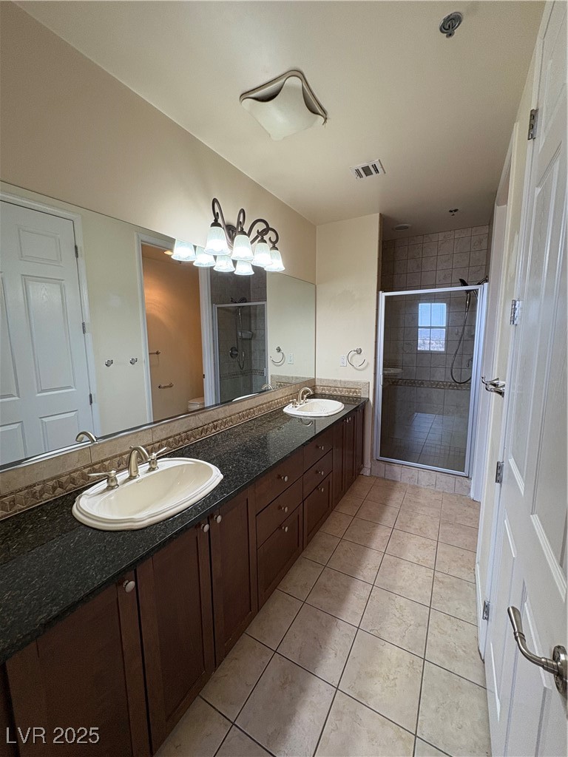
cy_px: 378
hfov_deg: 85.7
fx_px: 306
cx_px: 284
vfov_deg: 102.1
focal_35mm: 14
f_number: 2.2
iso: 200
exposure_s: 1/120
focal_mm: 2.22
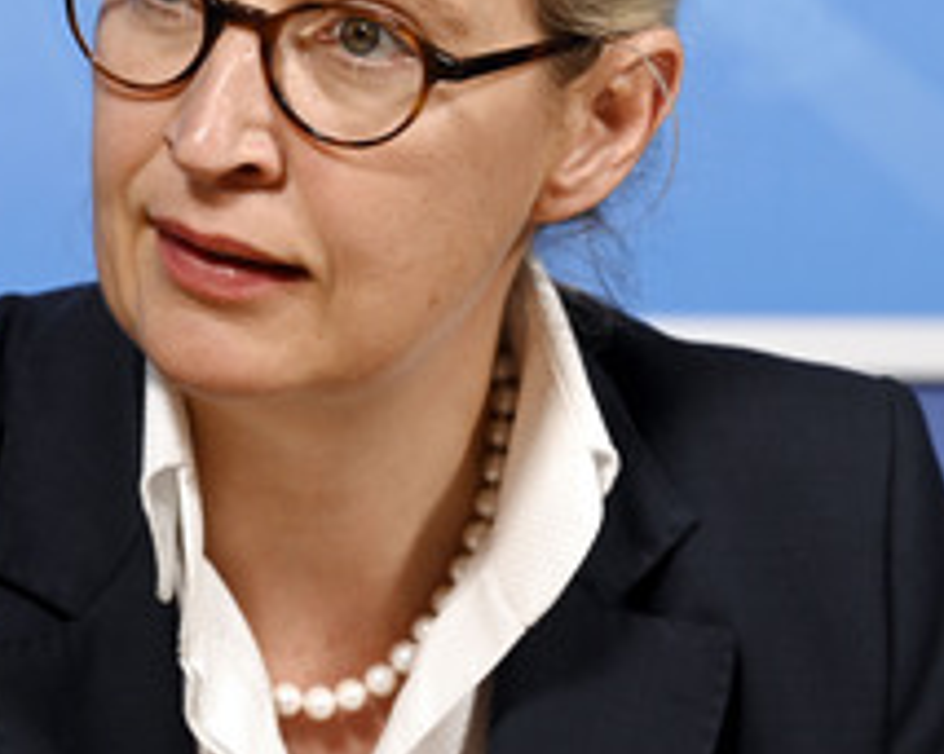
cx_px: 293
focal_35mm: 396
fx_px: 11059
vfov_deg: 3.9
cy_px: 119
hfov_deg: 4.9
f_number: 7.1
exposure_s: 1/500
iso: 3200
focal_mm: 200
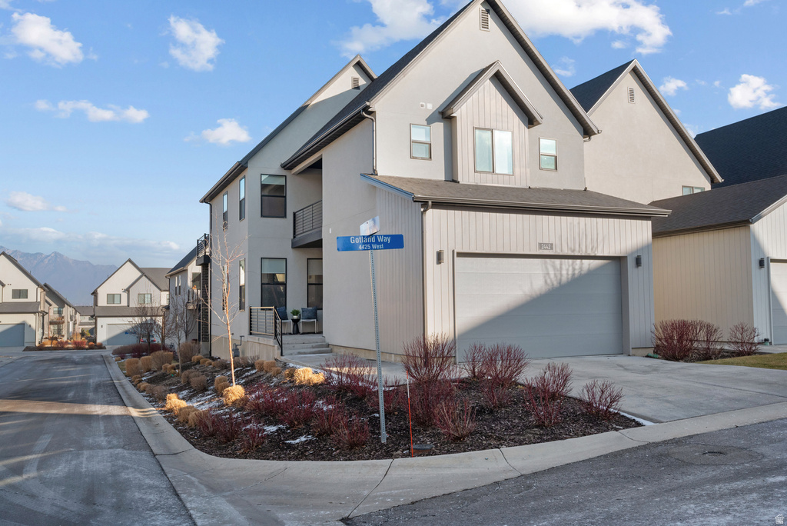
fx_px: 656
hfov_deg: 61.9
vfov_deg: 43.7
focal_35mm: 30
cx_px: 394
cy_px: 263
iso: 800
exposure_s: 1/200
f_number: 8
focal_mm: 30
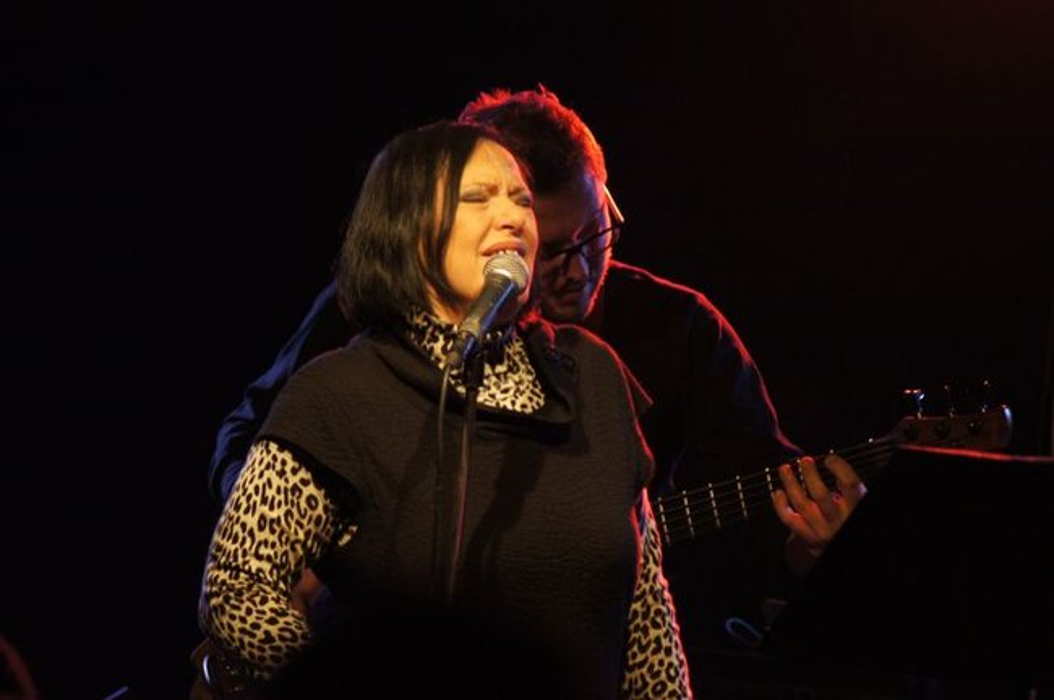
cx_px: 527
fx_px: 13162
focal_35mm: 450
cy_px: 350
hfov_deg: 4.6
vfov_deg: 3.0
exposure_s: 1/60
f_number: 5.6
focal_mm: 300
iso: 1600
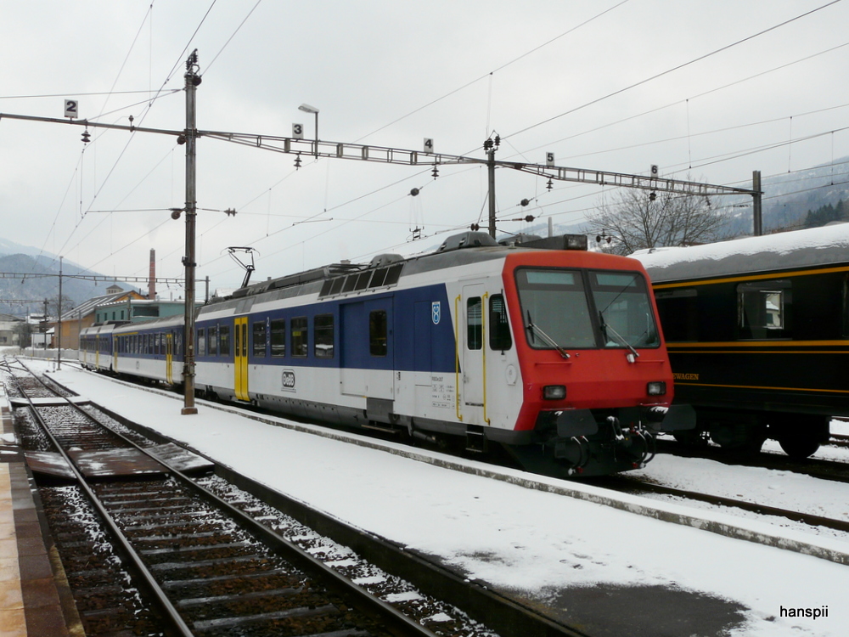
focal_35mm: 35
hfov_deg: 52.6
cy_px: 318
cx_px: 424
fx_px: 858
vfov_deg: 40.7
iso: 100
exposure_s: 1/320
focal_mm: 5.8
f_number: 5.6
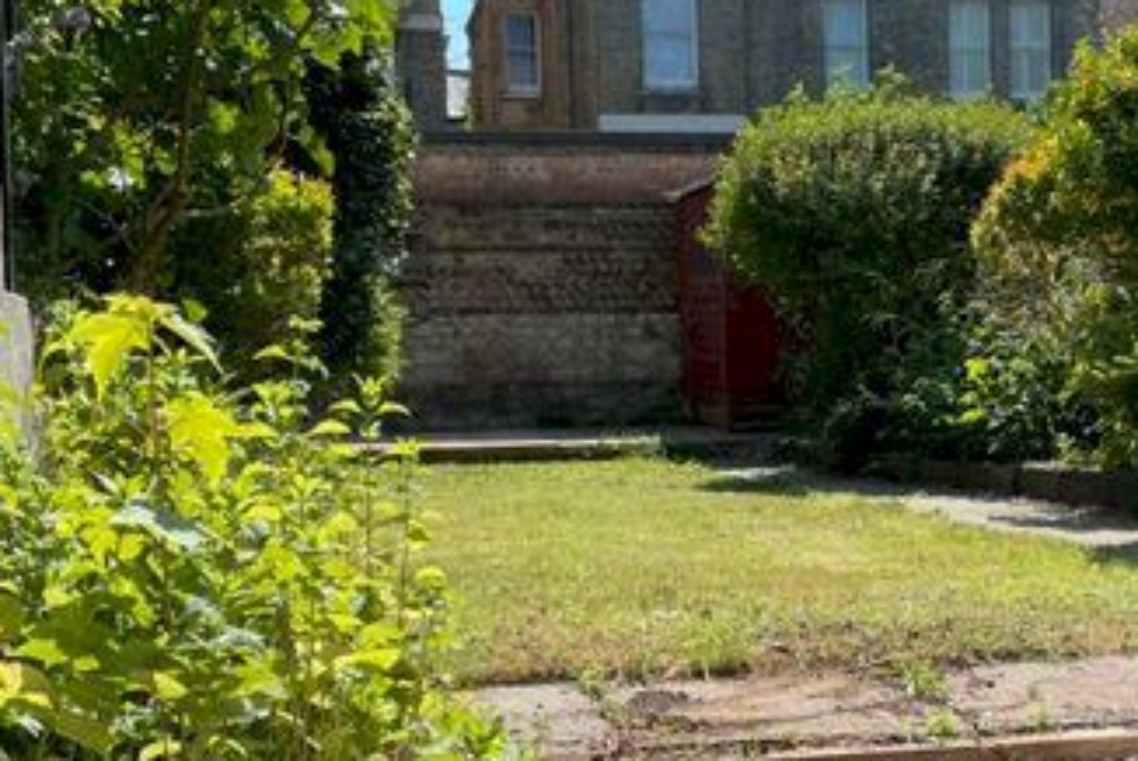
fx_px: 1835
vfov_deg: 23.4
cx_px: 782
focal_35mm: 58
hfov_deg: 34.1
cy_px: 449
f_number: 1.6
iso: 32
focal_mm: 4.2
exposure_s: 1/2053
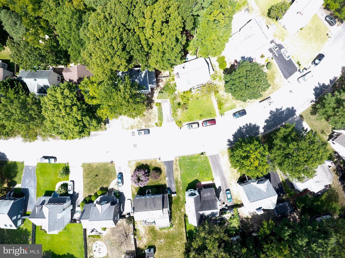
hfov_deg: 81.7
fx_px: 199
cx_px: 172
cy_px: 129
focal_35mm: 20
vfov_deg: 66.0
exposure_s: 1/161
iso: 100
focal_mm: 3.61
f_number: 2.8
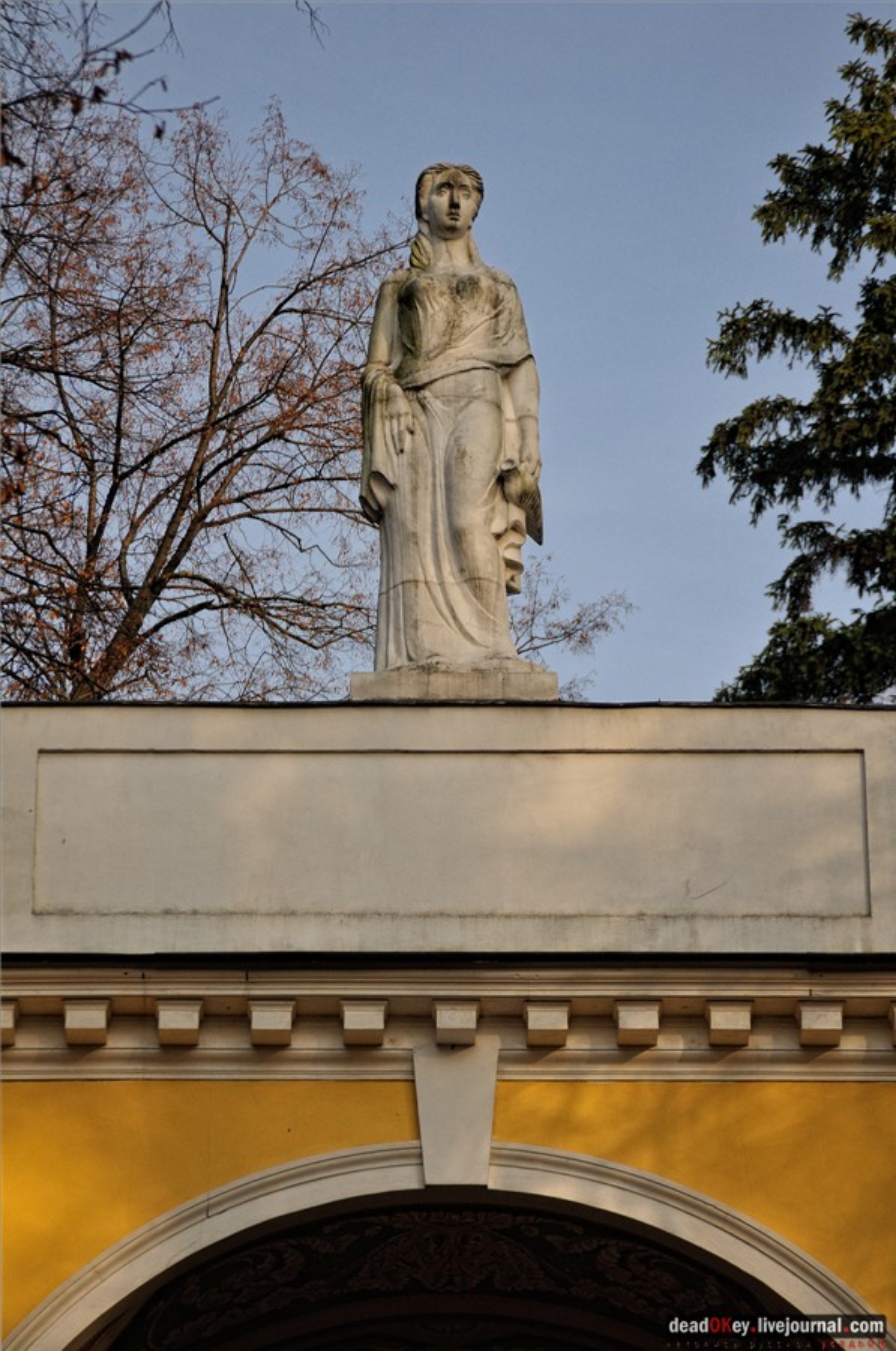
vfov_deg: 11.4
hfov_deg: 7.6
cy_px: 676
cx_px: 448
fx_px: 6743
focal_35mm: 180
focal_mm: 120
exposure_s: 1/1000
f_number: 5.6
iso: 320
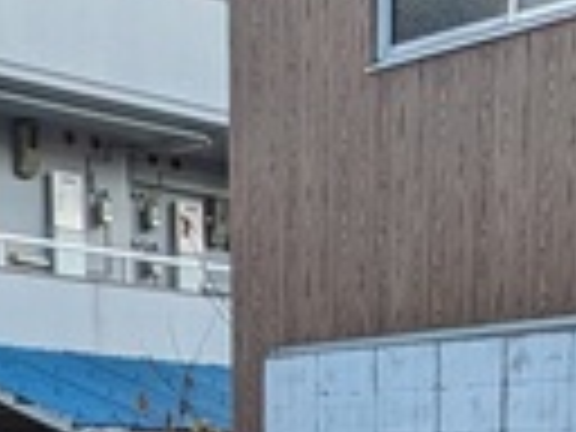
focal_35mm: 105
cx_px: 335
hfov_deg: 18.7
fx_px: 1747
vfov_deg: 11.7
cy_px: 1012
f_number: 2.2
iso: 49
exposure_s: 1/469
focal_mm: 1.83
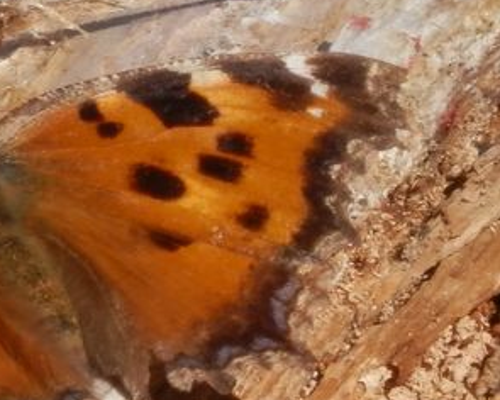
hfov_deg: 1.5
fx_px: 19593
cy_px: 186
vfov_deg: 1.2
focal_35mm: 1324
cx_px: -66
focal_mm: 90
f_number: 6.9
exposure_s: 1/320
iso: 80
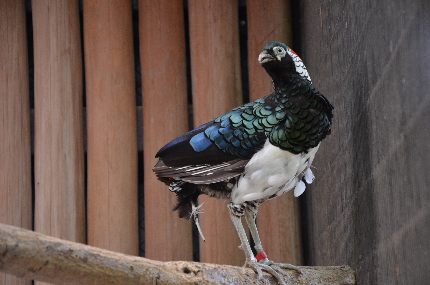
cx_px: 215
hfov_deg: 19.5
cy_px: 142
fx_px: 1252
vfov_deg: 13.0
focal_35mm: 105
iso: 1000
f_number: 5.3
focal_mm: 70
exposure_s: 1/30
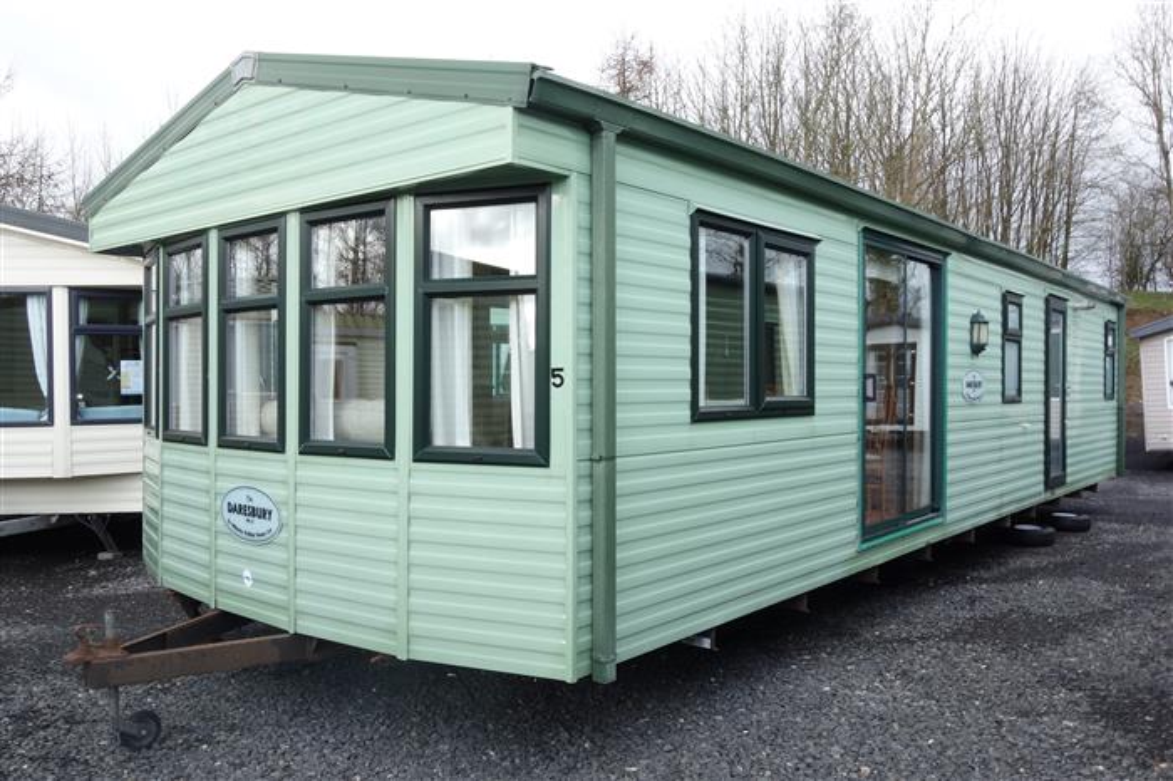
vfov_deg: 46.4
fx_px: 912
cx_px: 586
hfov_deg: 65.5
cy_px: 390
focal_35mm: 28
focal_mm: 10.4
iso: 125
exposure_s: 1/25
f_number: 11
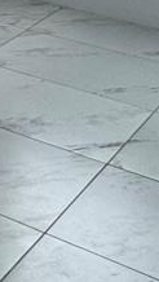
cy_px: -263
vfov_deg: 15.6
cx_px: -535
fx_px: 838
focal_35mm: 112
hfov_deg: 7.1
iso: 80
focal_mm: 2.22
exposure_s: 1/120
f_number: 2.2
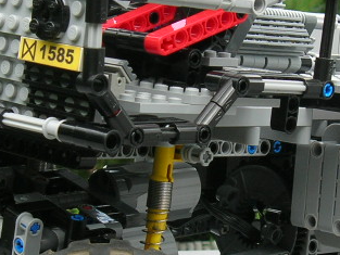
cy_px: 161
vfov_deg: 11.1
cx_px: 239
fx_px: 1317
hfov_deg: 14.7
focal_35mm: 134
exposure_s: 1/119
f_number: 4.9
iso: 64
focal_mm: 8.5
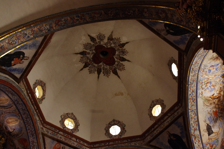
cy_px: 74
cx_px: 112
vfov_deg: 36.8
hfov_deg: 53.2
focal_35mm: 36
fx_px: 224
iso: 1600
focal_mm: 24.38
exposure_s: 1/50
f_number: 5.6
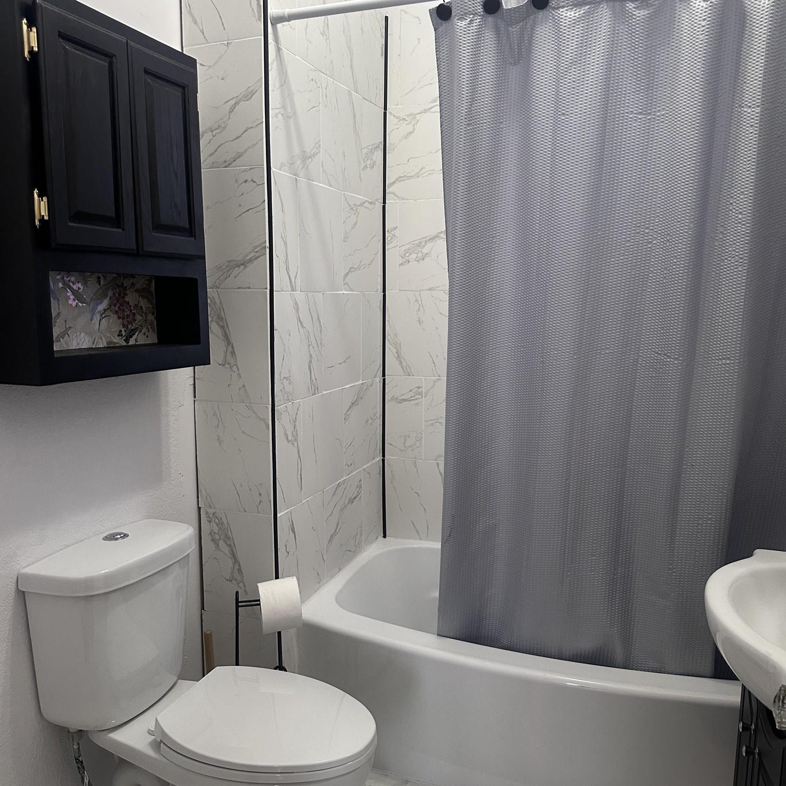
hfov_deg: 55.6
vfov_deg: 55.6
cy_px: 411
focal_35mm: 29
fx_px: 745
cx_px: 391
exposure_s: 1/60
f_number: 1.78
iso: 400
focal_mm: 6.86
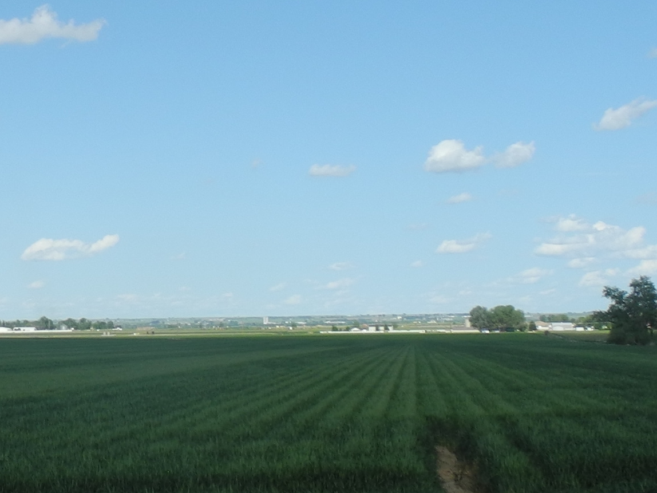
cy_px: -28
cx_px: -168
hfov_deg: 20.4
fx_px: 1689
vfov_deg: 16.2
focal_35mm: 89
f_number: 4.5
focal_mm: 6
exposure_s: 1/800
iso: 100
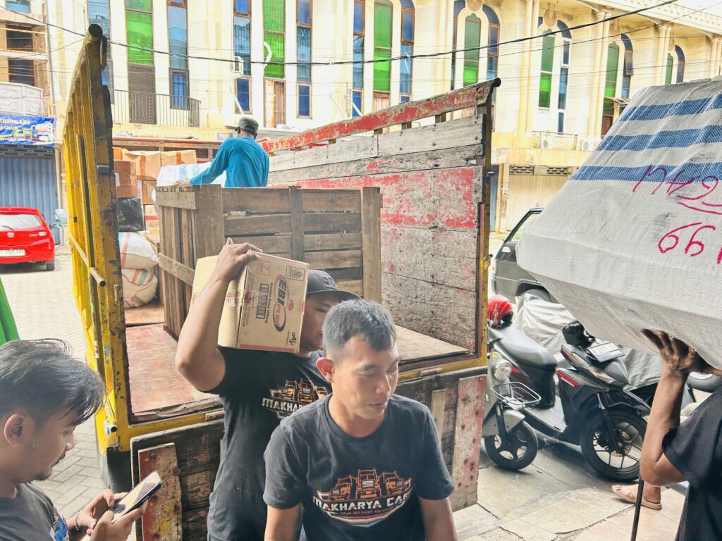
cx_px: 361
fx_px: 542
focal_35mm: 26
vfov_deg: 53.1
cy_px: 270
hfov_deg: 67.3
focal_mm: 5.7
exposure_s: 1/298
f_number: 1.5
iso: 50
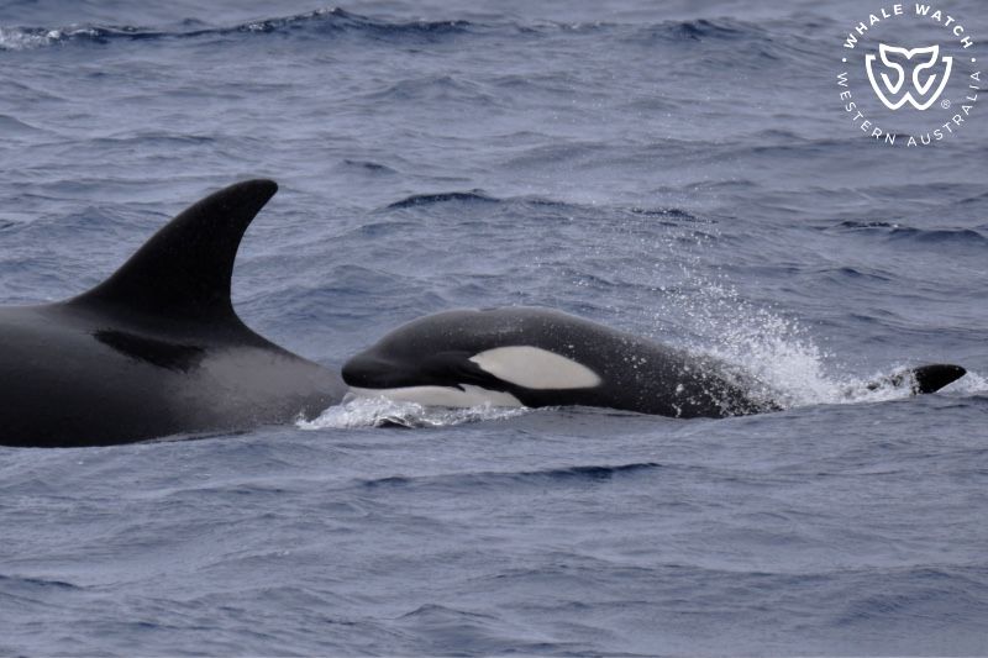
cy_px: 329
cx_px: 494
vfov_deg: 1.8
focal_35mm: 750
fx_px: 20578
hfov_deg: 2.8
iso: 400
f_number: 6.3
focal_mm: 500
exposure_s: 1/1600
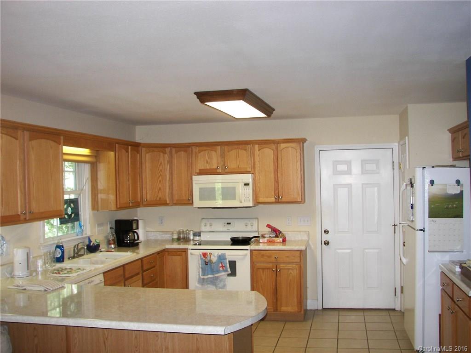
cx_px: 236
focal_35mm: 36
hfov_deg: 51.4
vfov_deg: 39.7
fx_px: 490
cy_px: 176
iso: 100
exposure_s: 1/30
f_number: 2.8
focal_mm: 6
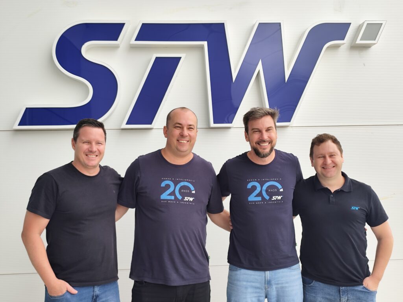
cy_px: 151
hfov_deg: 41.2
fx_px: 536
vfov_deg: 31.5
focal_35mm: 46
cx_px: 202
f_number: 1.65
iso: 50
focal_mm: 6.14
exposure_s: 1/174
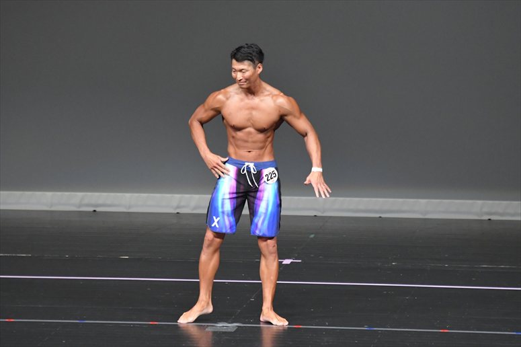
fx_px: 4557
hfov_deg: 6.5
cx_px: 260
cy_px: 174
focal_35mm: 315
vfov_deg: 4.4
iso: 5000
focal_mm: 210
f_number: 5.6
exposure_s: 1/400
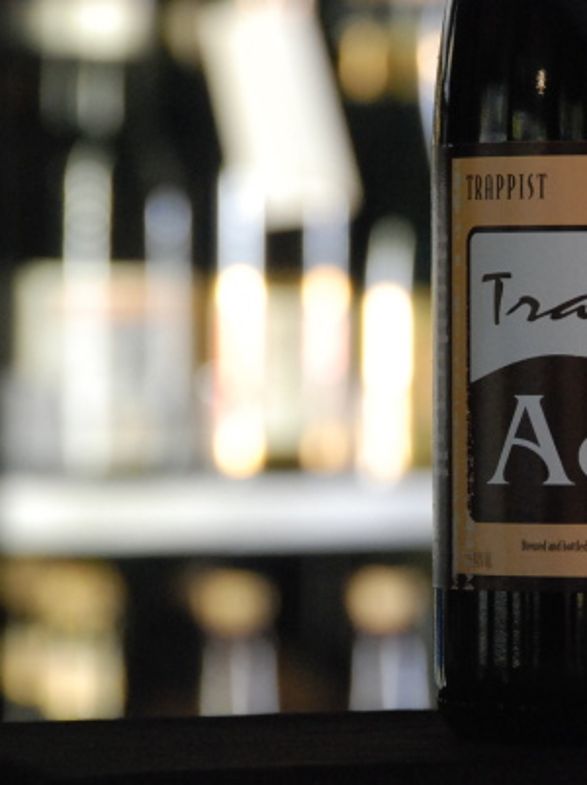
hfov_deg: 4.3
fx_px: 7836
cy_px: 403
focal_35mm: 346
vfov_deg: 5.7
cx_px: 524
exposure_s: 1/30
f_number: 8
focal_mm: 150
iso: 1600
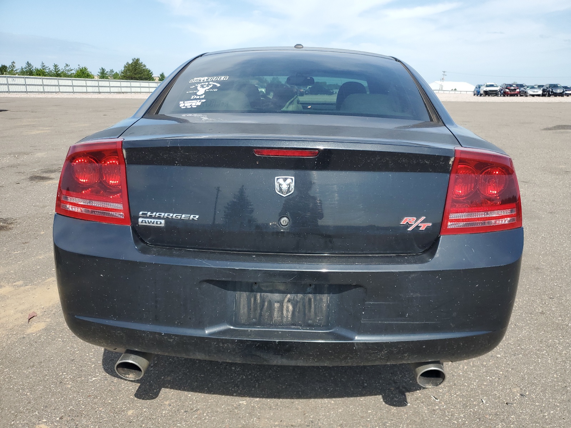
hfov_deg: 67.3
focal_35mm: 26
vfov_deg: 53.1
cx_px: 286
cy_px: 214
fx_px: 429
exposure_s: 1/2000
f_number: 1.5
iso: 50
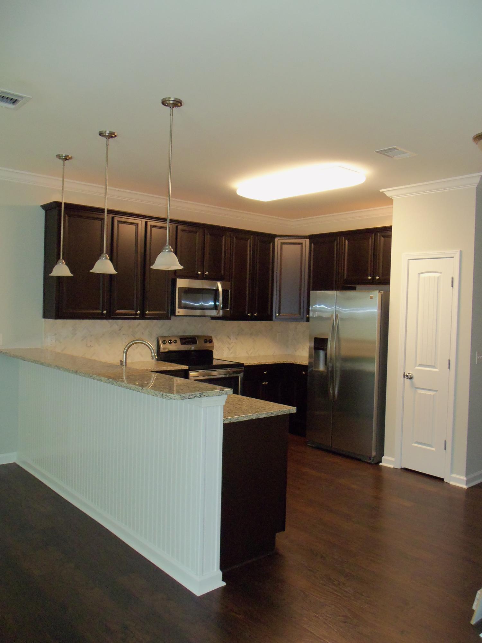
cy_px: 322
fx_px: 538
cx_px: 241
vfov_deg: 61.7
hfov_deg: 48.2
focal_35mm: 29
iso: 160
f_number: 3.4
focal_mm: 5.2
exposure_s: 1/30
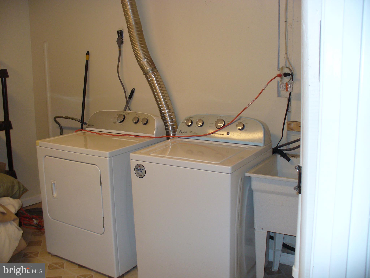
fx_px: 395
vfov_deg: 38.7
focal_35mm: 37
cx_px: 185
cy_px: 139
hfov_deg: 50.1
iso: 100
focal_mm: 6.1
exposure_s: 1/30
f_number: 2.8
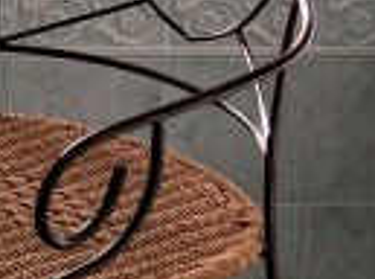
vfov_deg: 6.7
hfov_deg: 8.9
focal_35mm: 207
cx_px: -424
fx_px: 2236
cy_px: -421
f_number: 1.6
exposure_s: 1/100
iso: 80
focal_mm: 5.96
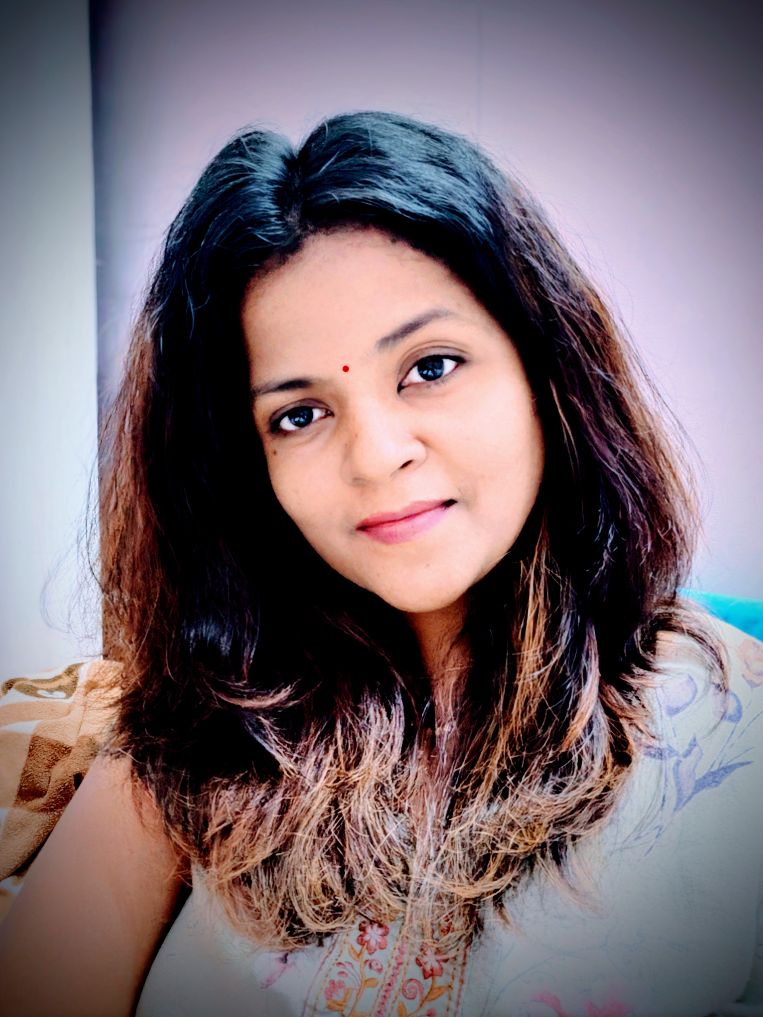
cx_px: 382
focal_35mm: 21
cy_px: 508
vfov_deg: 79.0
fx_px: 617
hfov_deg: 63.4
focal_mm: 2.74
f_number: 2.2
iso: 404
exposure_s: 1/16.7
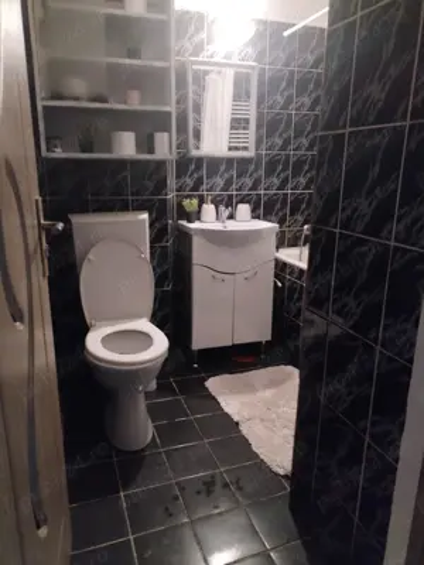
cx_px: 212
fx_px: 425
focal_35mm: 26
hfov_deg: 53.1
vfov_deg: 67.3
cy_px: 282
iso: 1712
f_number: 1.8
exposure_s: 1/16.7
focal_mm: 4.75
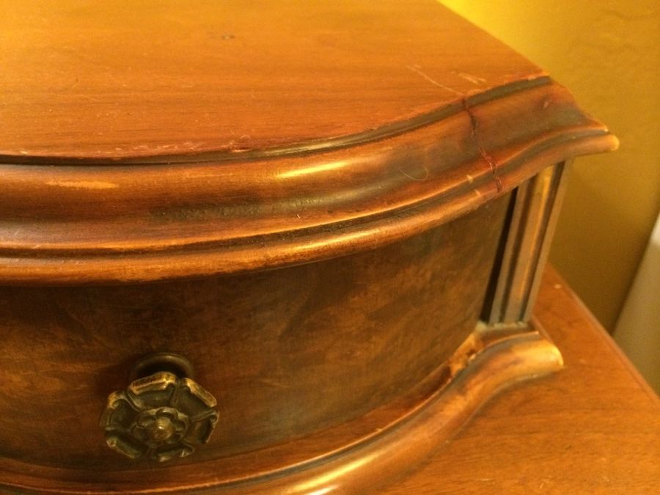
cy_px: 248
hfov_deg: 60.0
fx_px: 572
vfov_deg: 46.8
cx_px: 330
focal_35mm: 30
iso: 500
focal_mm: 4.12
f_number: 2.2
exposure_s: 1/15
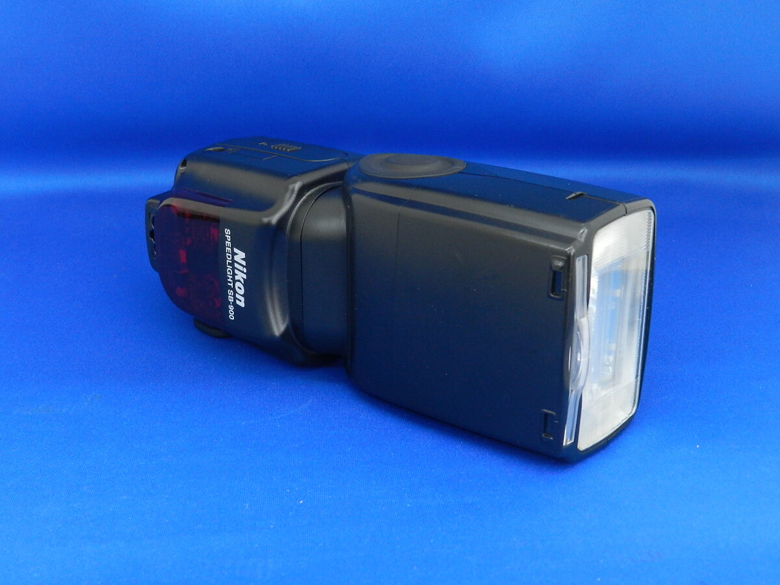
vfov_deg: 31.5
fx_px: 1037
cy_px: 292
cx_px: 390
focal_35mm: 46
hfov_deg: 41.2
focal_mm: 8.1
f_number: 4.2
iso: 400
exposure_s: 1/30
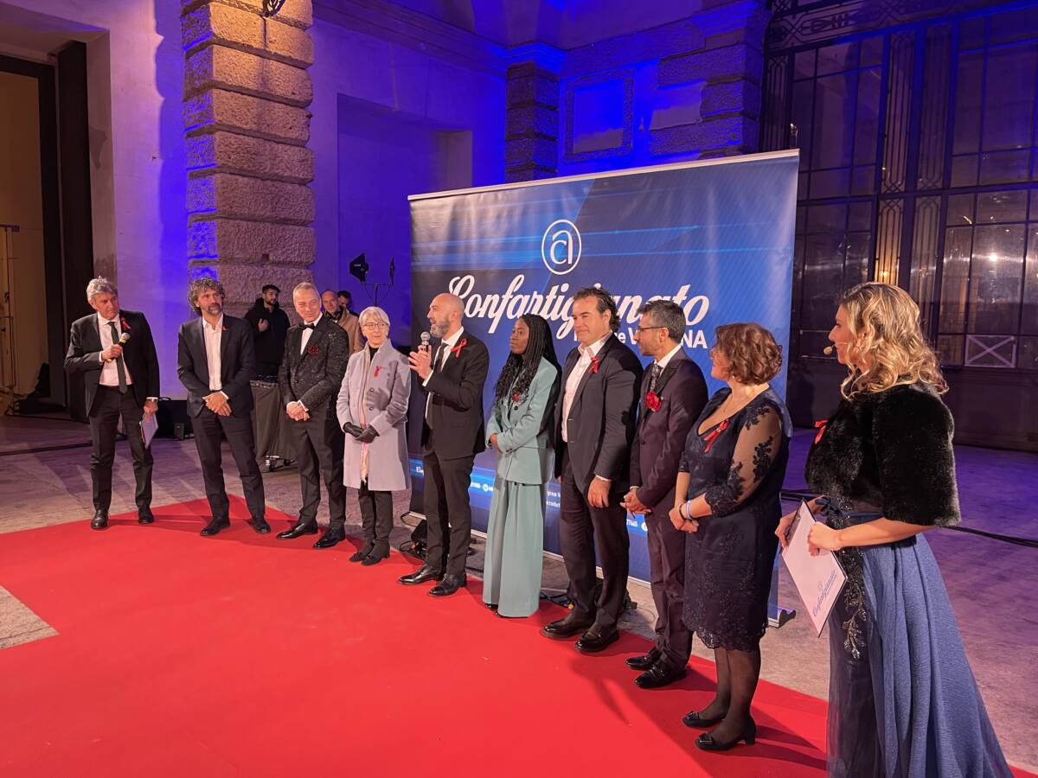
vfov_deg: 54.9
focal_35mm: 25
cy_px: 389
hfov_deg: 69.4
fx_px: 750
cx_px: 519
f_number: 1.6
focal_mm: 5.1
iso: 160
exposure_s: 1/60
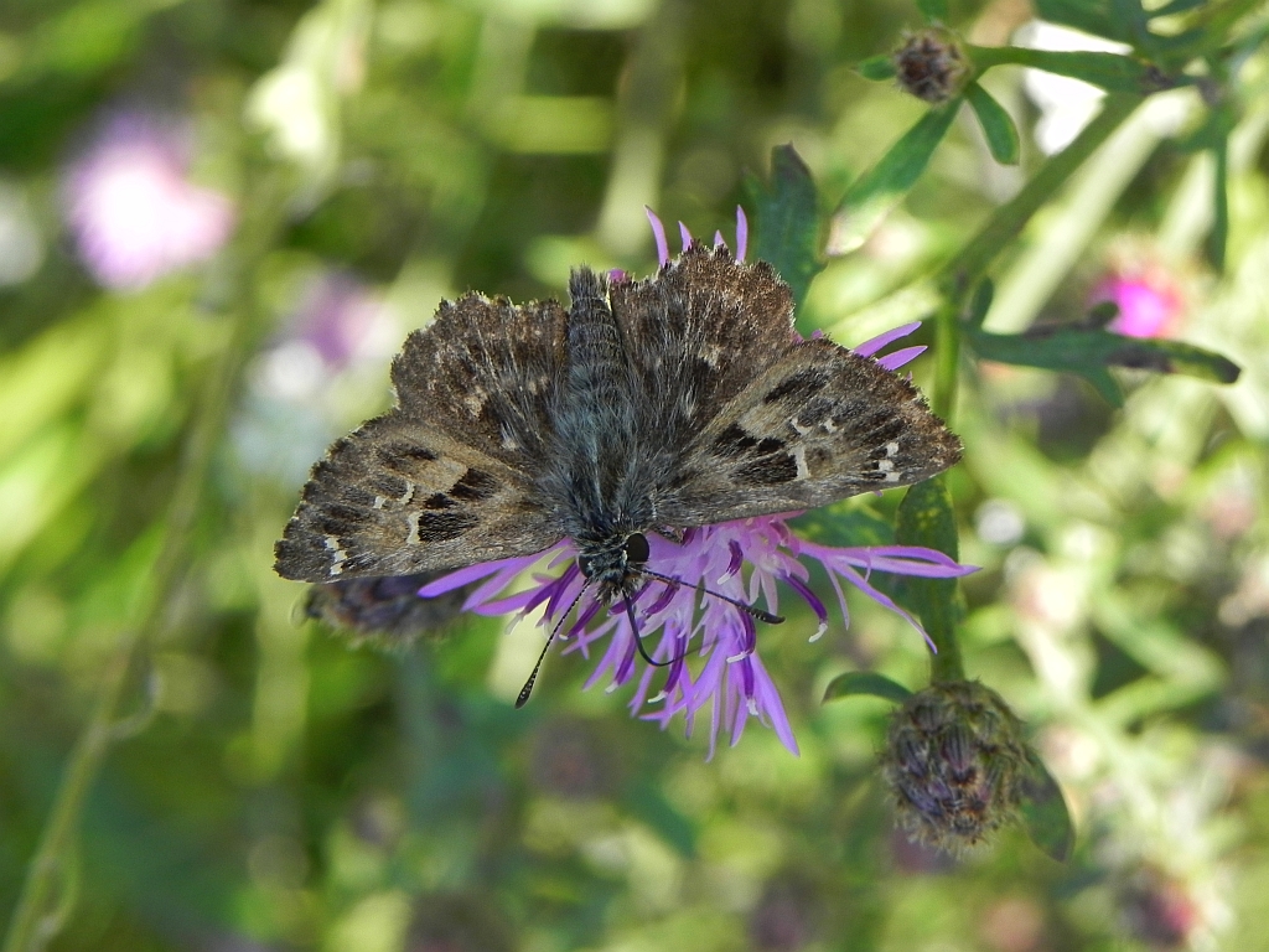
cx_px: 634
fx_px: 3849
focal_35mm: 105
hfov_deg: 18.7
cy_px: 476
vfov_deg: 14.1
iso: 160
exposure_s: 1/166
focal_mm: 18.8
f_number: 5
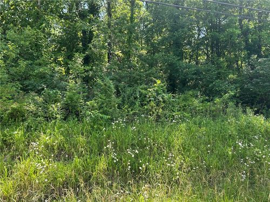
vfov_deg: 53.1
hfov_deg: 67.3
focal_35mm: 26
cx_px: 135
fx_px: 203
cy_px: 101
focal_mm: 5.7
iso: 50
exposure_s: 1/521
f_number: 1.5
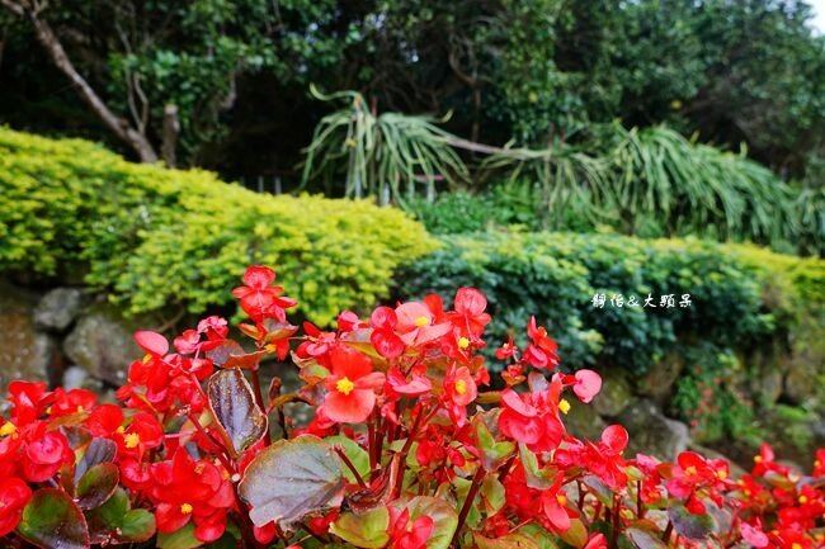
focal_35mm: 24
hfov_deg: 73.8
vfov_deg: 53.1
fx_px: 550
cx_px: 412
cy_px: 274
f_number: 2.8
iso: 125
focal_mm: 9
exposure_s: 1/125
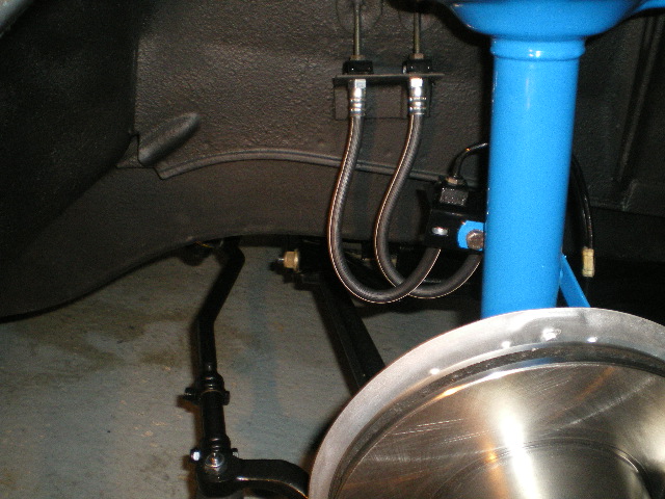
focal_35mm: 38
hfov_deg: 49.0
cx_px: 332
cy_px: 250
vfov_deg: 37.7
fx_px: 730
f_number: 3.1
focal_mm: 6.3
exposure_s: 1/50
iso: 400
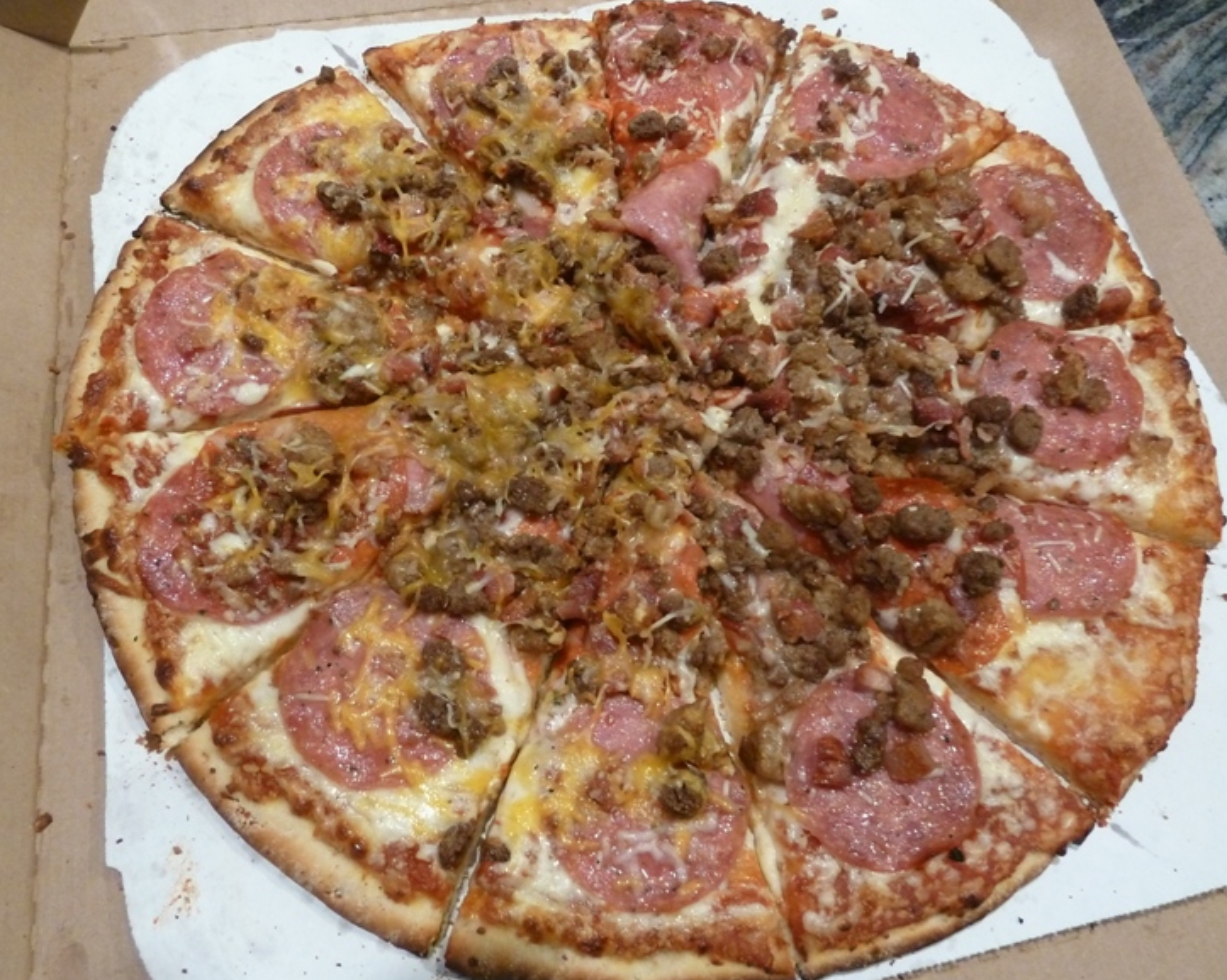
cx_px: 592
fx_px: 980
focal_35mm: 27
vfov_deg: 53.2
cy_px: 482
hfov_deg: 64.1
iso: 400
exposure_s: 1/20
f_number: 3.3
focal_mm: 4.1
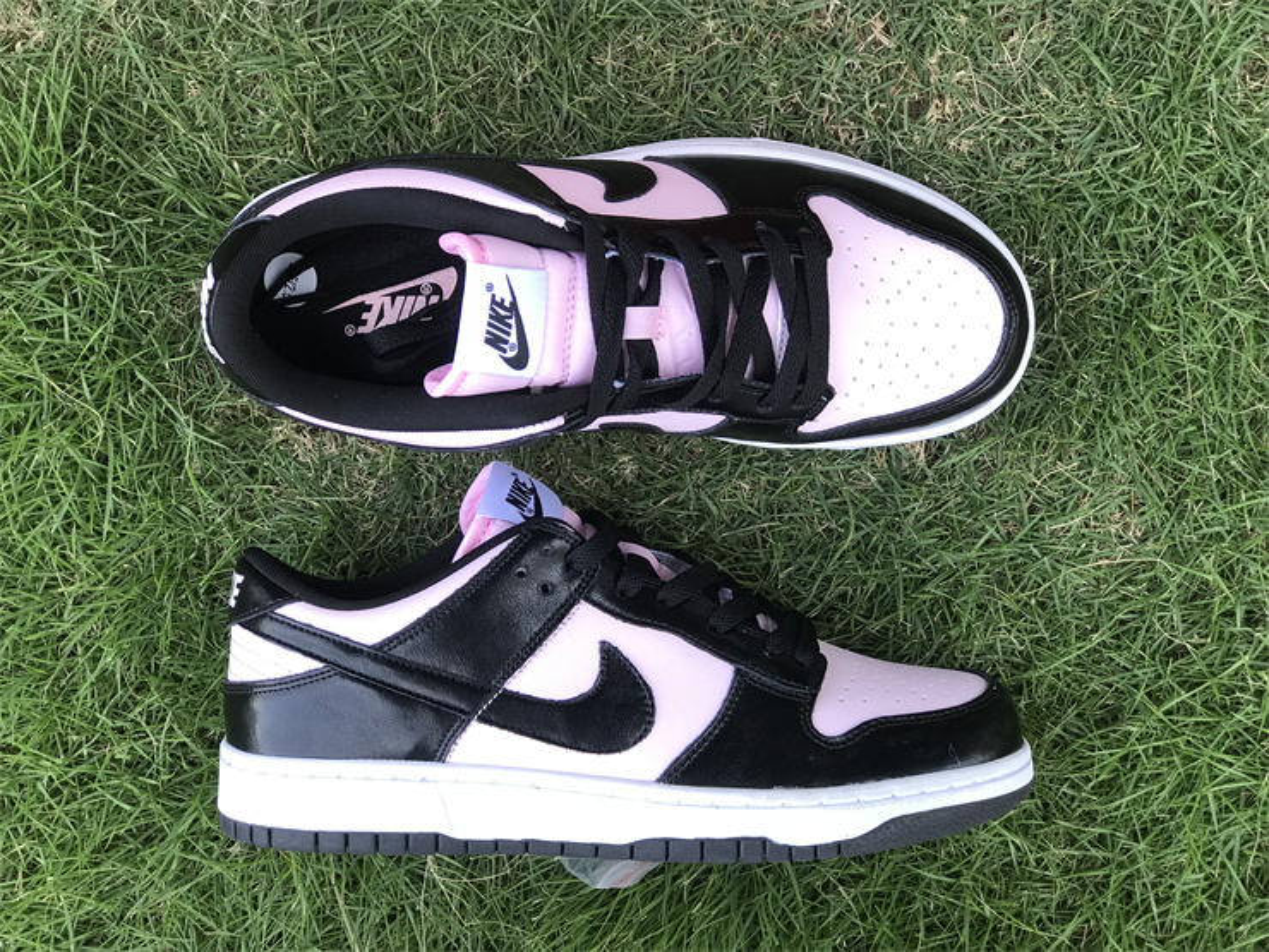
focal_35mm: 57
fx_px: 2090
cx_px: 634
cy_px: 476
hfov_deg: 33.8
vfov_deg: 25.7
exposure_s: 1/50
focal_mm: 6.6
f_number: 2.8
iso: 20
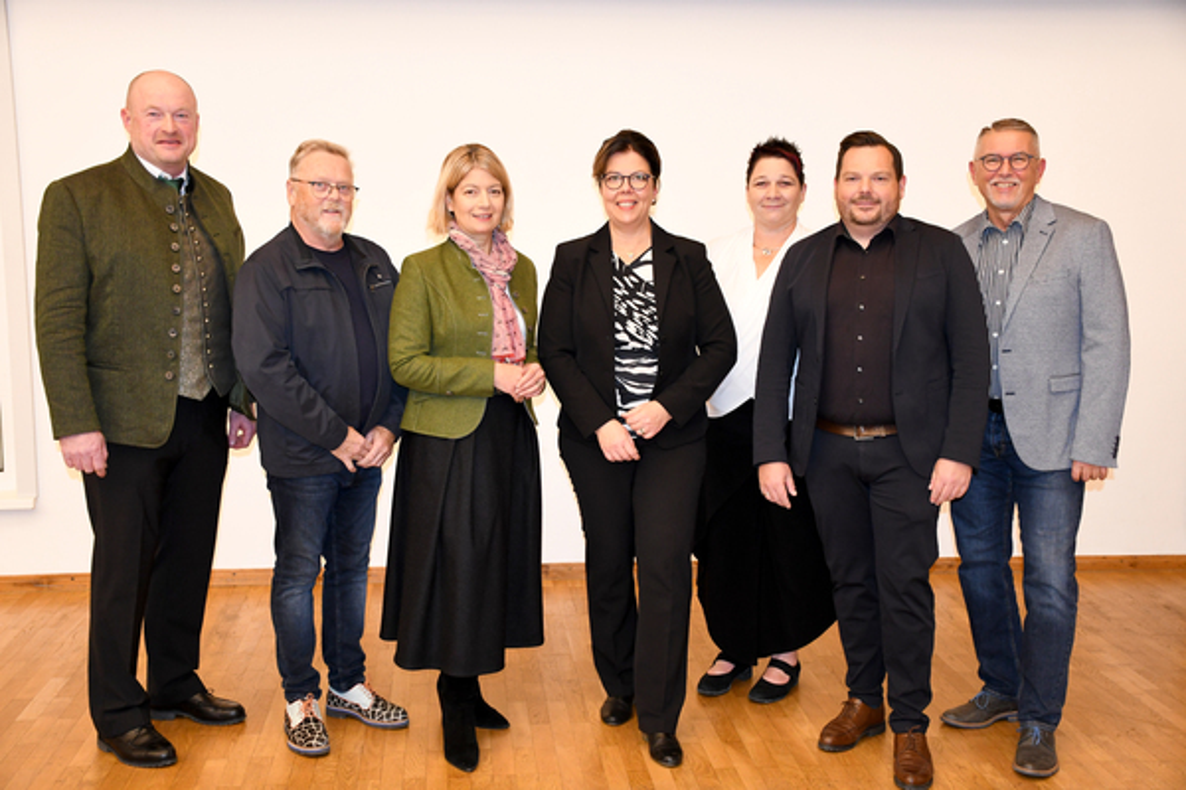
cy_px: 395
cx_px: 593
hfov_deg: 48.5
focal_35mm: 40
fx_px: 1318
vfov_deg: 33.4
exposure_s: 1/250
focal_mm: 27
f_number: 4
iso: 1600
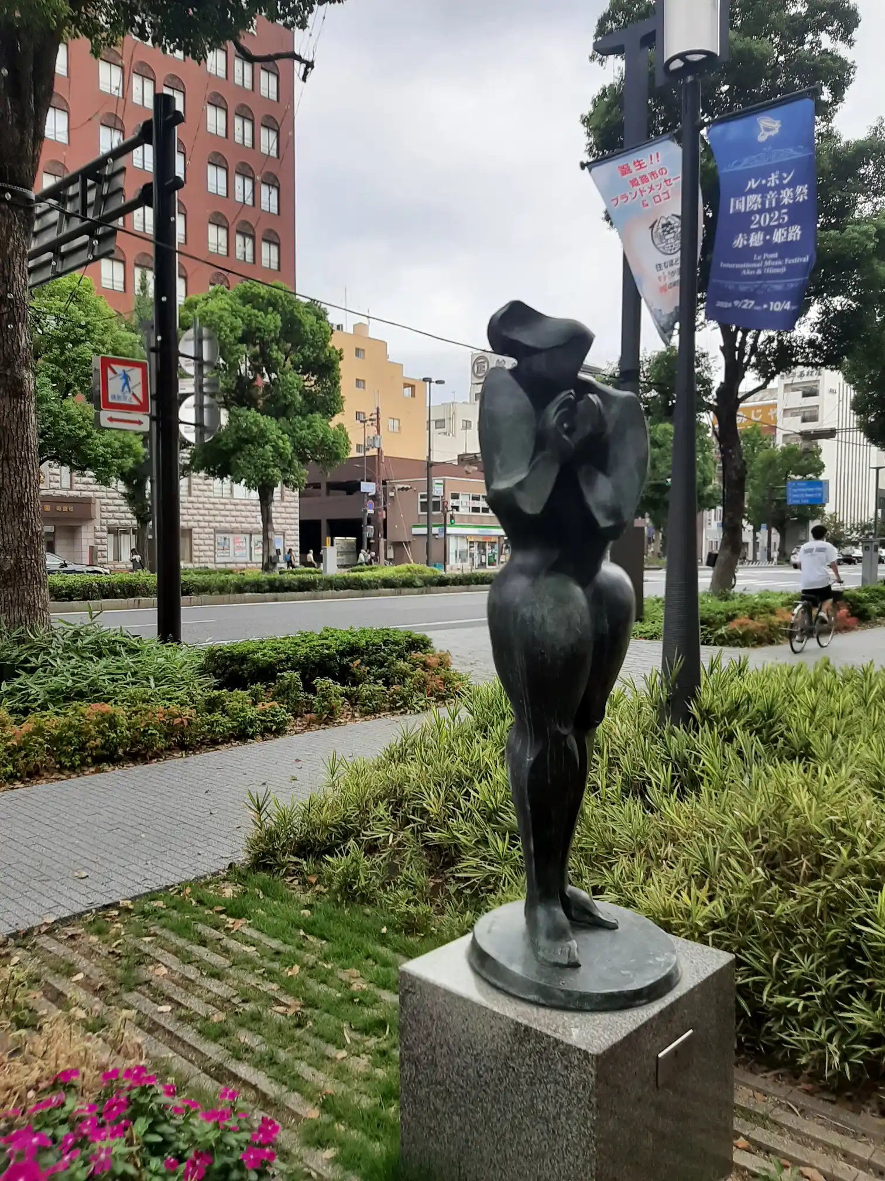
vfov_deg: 67.3
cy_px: 590
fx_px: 886
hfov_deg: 53.1
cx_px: 442
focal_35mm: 26
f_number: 1.7
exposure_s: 1/760
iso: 40
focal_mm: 3.93
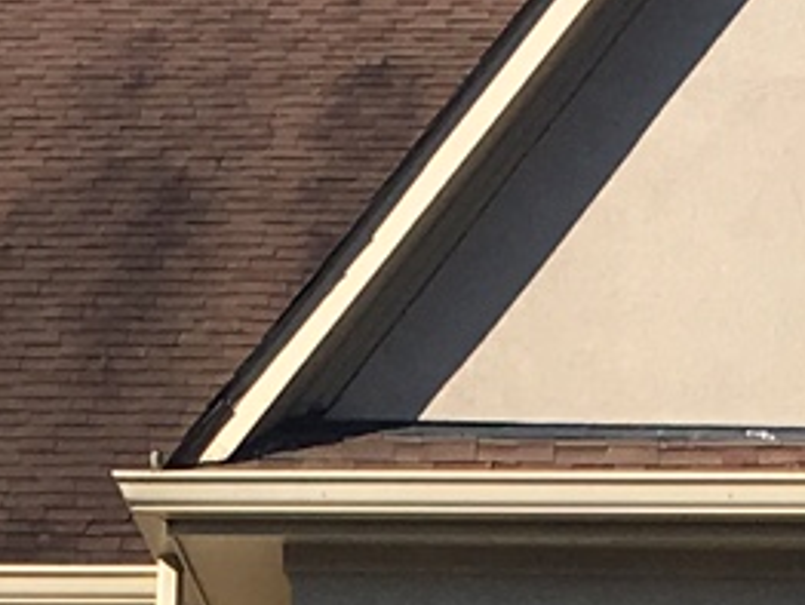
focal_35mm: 223
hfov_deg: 8.9
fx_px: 5191
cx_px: 578
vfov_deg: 6.4
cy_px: 1465
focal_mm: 4.15
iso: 25
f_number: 2.2
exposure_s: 1/1789
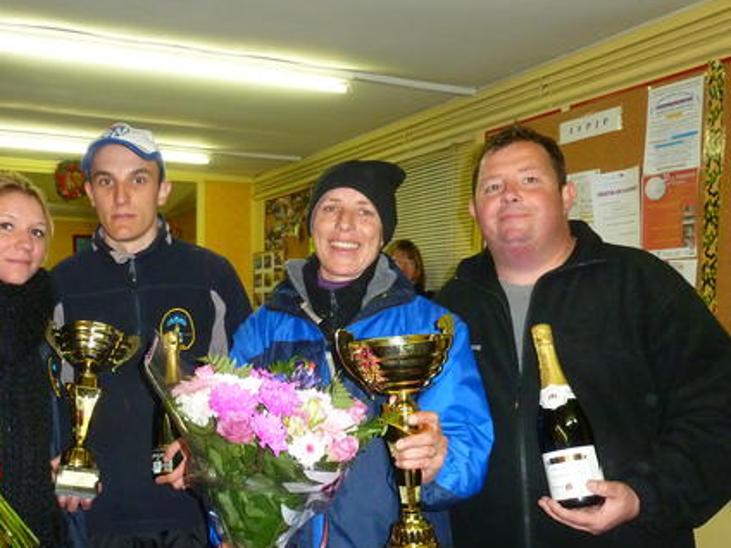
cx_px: 255
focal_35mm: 34
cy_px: 364
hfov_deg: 53.1
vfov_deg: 41.3
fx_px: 718
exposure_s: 1/60
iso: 320
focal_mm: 4.3
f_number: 3.3
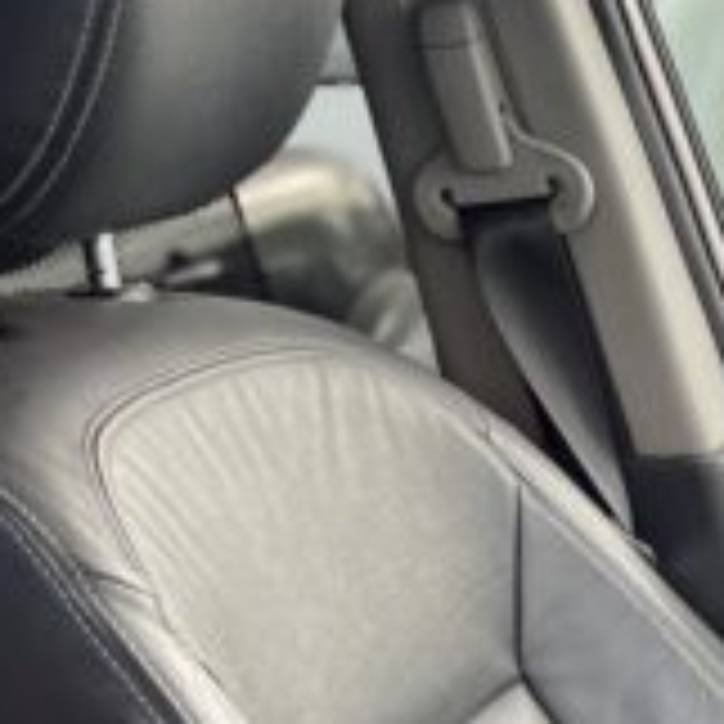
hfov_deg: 12.3
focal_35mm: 114
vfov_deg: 14.5
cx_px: 1700
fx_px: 2698
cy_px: 1007
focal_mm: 5.1
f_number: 1.6
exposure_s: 1/148
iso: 40
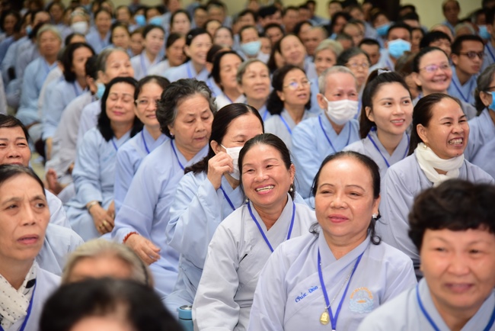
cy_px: 166
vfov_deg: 14.4
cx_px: 248
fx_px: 1307
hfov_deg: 21.4
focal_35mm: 95
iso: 800
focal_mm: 95
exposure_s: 1/40
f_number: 4
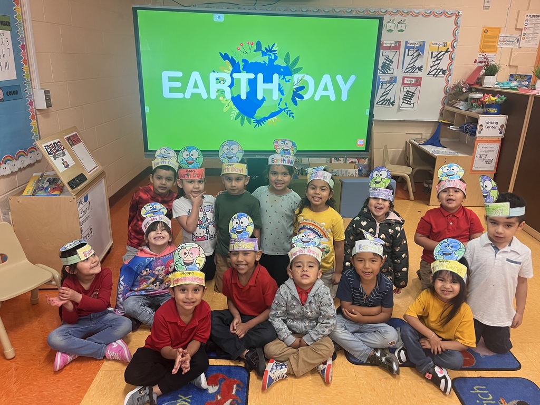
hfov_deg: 67.3
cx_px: 270
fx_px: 406
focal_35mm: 26
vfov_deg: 53.1
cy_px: 202
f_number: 1.6
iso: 200
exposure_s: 1/60
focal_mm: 5.1
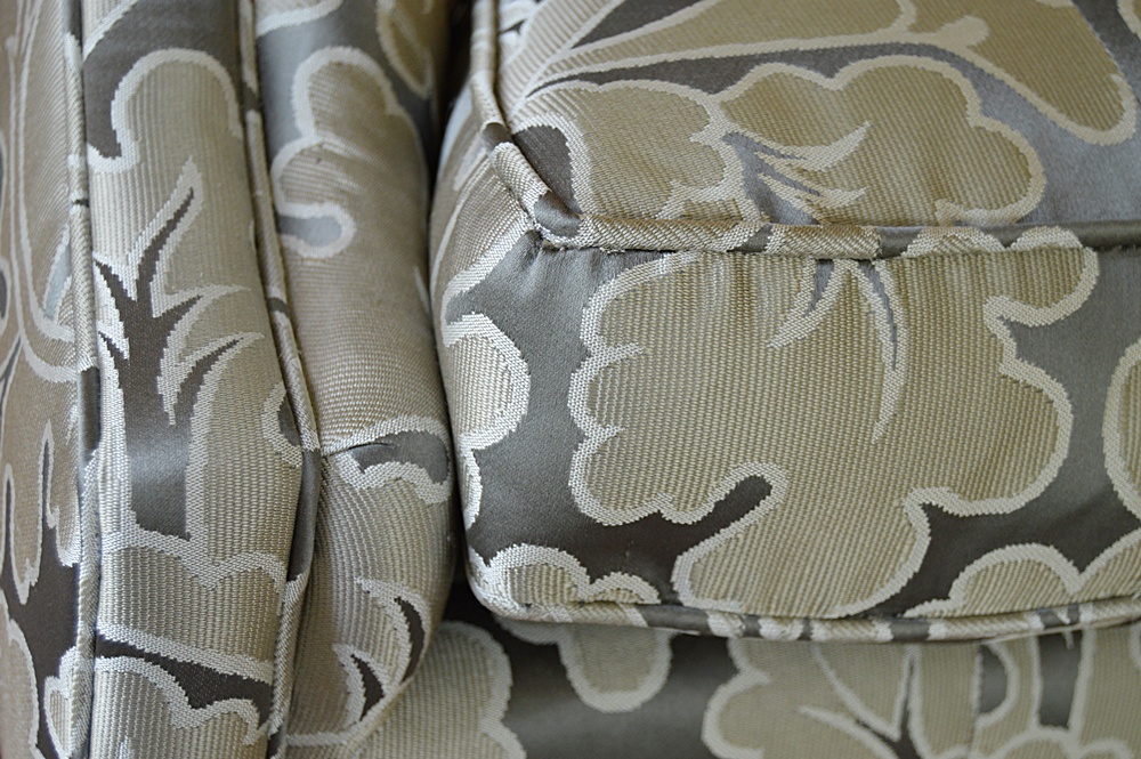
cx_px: 570
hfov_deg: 33.4
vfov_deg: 22.6
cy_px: 380
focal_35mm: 60
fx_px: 1900
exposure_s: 1/60
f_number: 5
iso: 720
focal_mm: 40
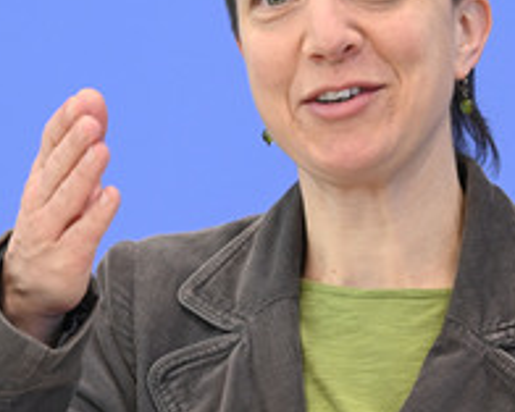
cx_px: 340
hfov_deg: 6.6
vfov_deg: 5.3
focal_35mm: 291
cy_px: 163
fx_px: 4438
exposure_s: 1/400
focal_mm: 135
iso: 3200
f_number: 5.6
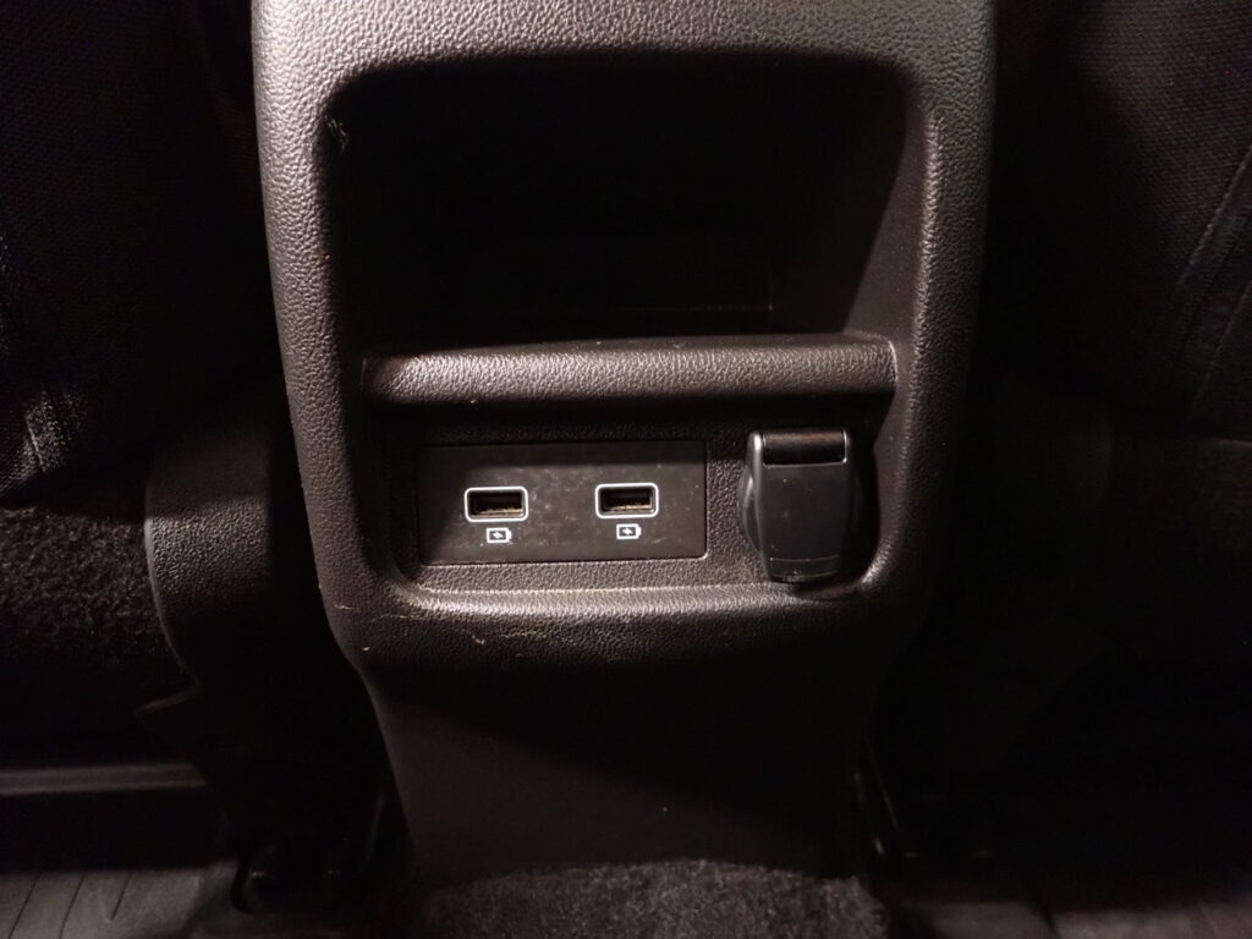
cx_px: 626
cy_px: 470
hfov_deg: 69.4
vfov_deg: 54.9
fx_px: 904
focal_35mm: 25
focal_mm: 4.5
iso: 1250
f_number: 2
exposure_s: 1/8
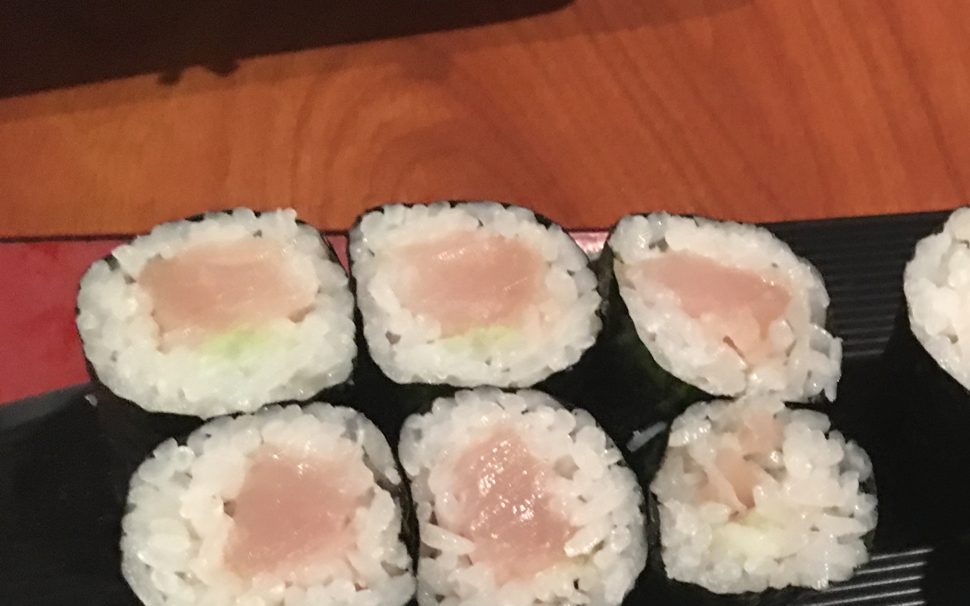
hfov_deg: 29.1
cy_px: 718
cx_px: 1007
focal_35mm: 65
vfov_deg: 19.0
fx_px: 1718
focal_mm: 4.15
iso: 80
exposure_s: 1/4
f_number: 2.2
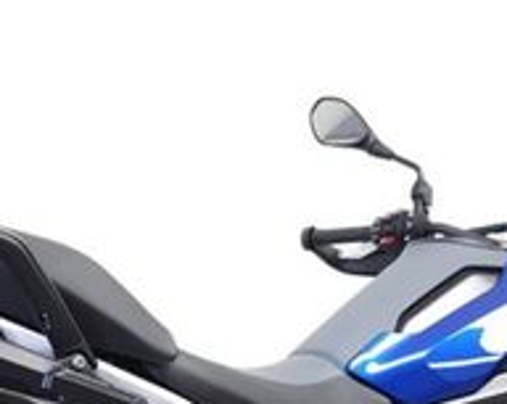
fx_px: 1124
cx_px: 190
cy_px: 510
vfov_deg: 19.0
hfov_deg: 25.4
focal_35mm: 75
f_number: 1.8
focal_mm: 5.4
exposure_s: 1/50
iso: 125
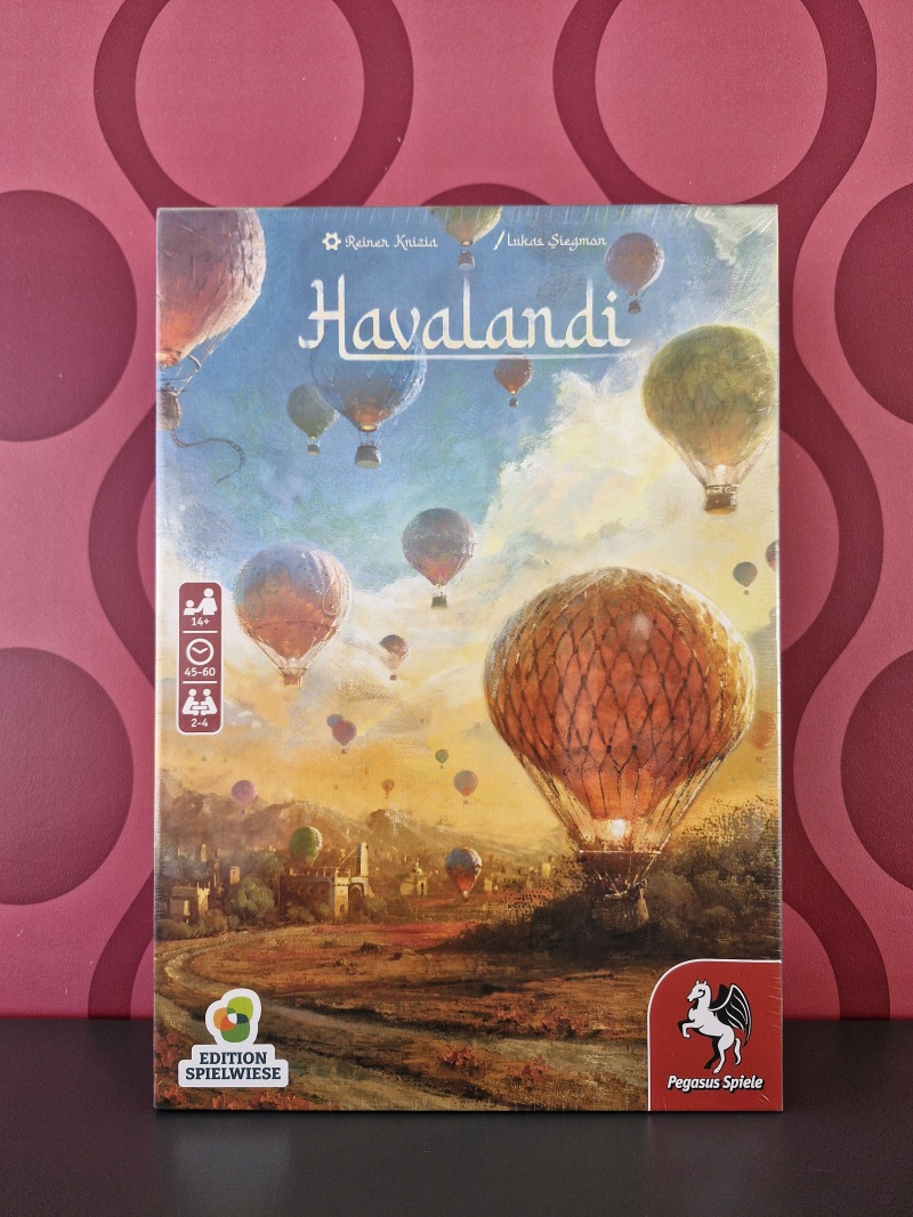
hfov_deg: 58.9
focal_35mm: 23
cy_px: 608
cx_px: 456
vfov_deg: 73.9
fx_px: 809
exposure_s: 1/100
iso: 80
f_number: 1.8
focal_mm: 5.54
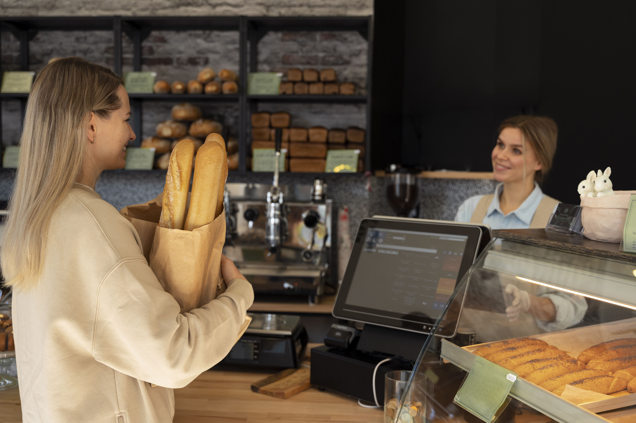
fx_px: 706
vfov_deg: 33.4
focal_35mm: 40
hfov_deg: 48.5
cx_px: 318
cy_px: 212
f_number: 3.5
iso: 800
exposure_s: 1/640
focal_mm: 40
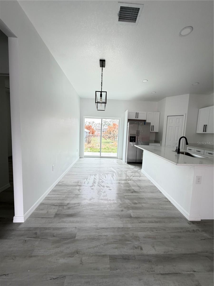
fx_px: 115
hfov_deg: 85.7
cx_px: 107
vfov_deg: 102.1
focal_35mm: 14
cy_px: 143
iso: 160
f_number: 2.2
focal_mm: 2.22
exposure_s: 1/121
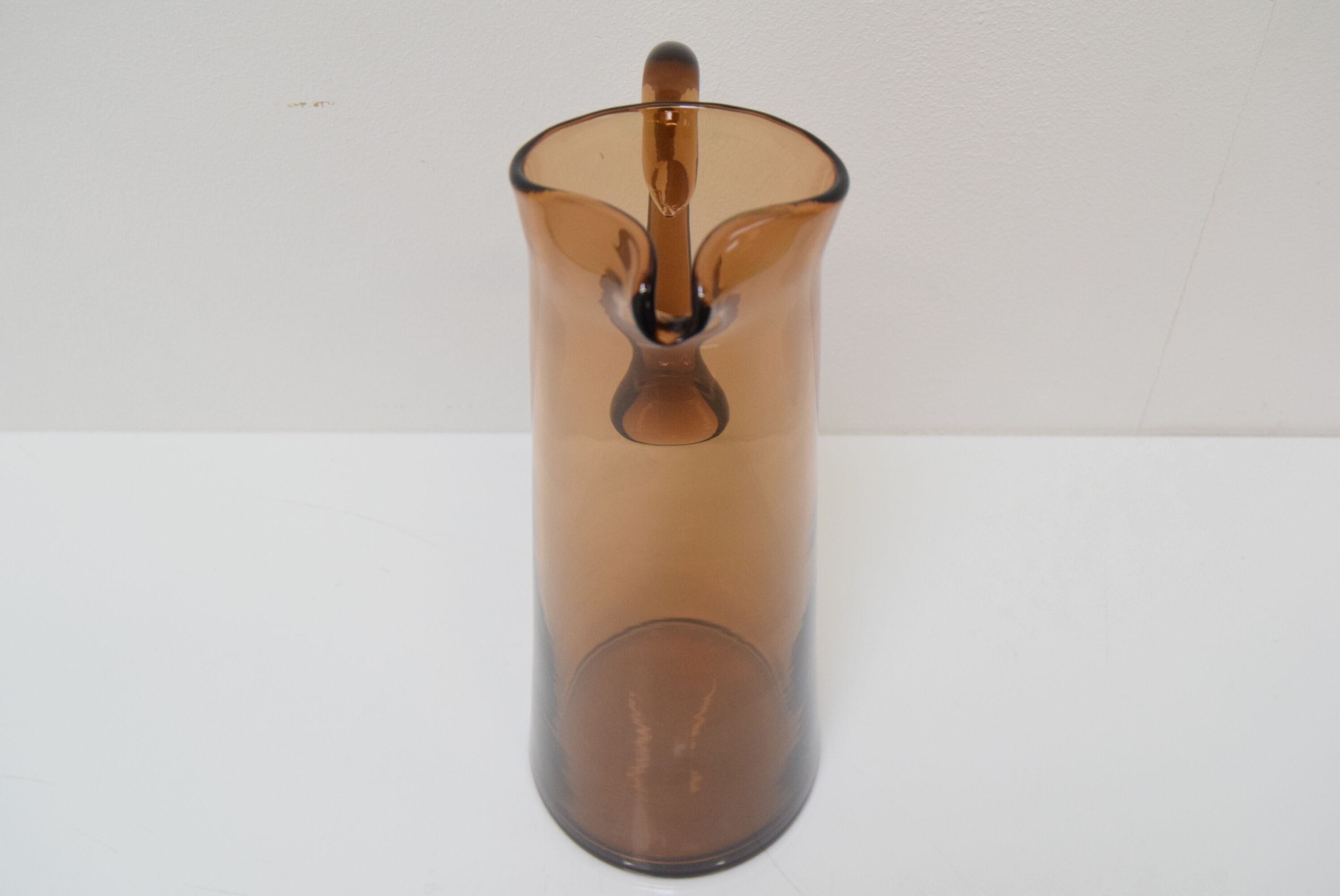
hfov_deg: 35.0
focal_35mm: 57
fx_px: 2123
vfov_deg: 23.8
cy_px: 448
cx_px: 670
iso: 1600
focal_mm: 38
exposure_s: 1/200
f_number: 7.1
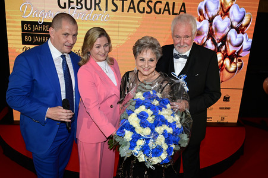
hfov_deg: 55.8
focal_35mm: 34
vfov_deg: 38.8
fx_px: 253
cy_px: 89
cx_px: 134
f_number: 6.3
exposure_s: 1/200
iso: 3200
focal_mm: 34
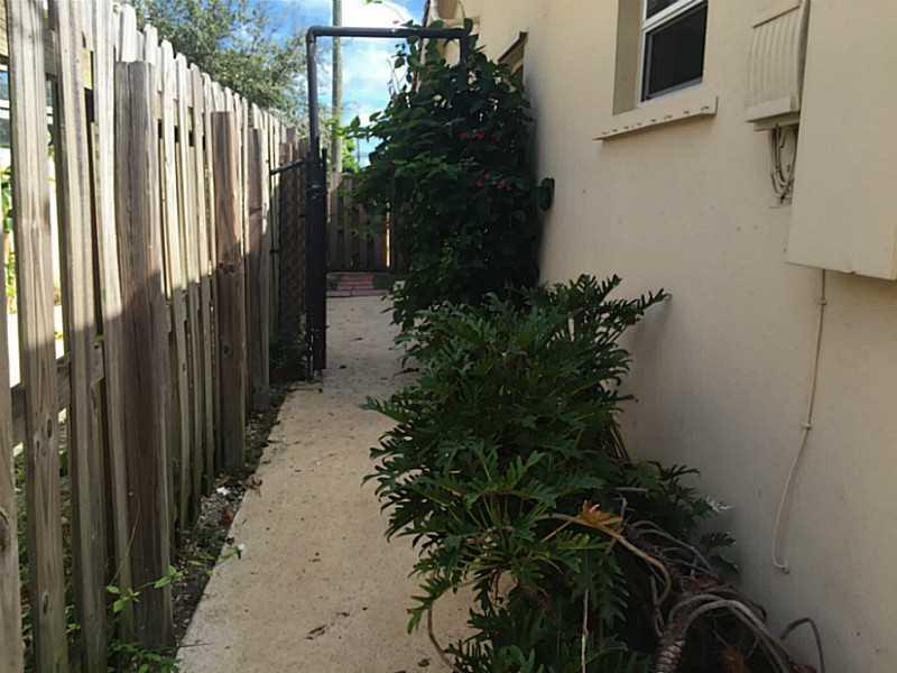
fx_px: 751
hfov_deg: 61.7
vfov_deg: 48.2
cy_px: 336
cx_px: 448
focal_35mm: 29
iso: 32
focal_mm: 4.15
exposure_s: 1/746
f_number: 2.2
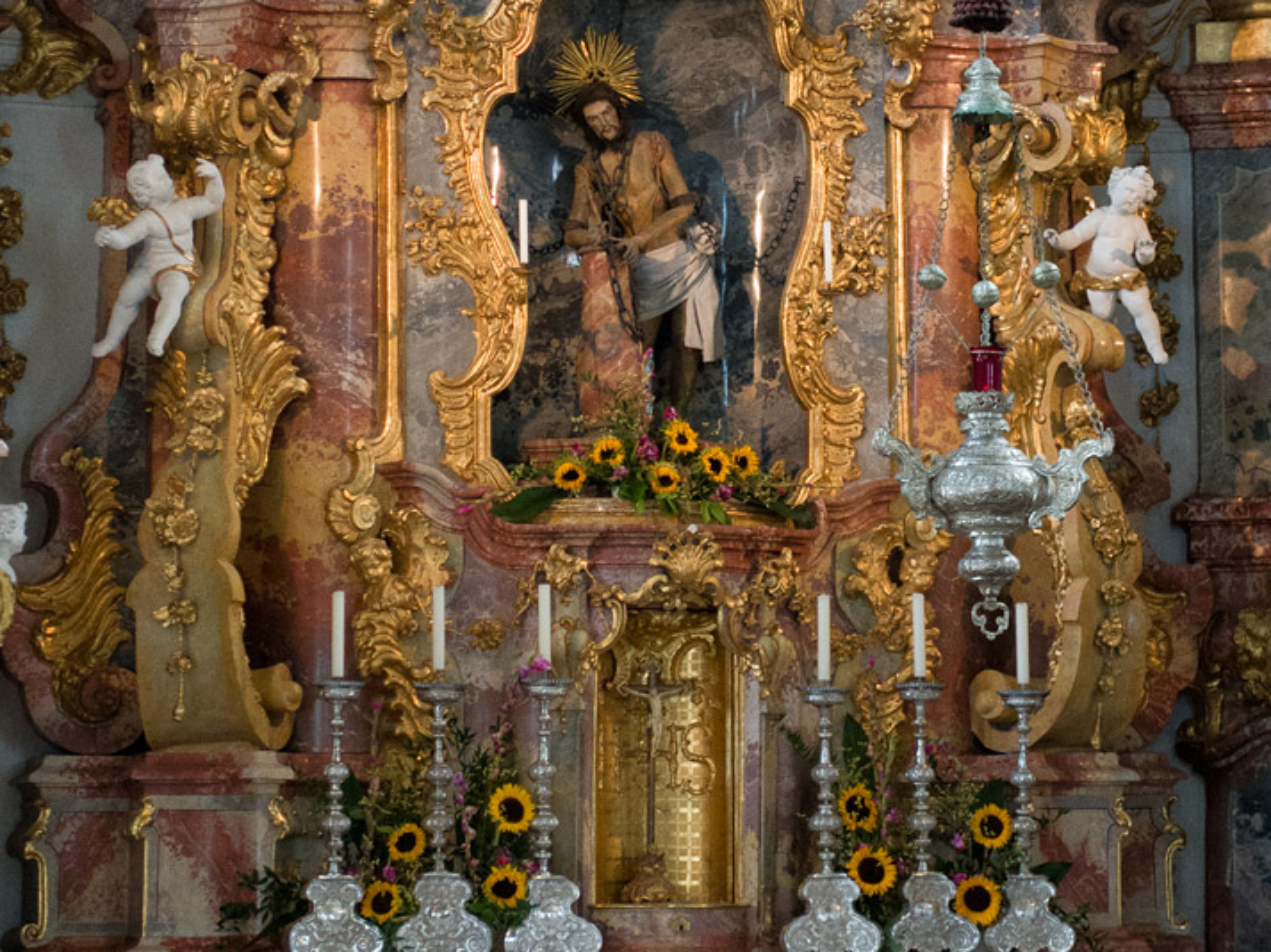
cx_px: 638
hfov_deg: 19.3
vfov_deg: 14.5
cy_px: 314
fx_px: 3743
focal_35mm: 102
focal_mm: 25.7
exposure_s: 1/160
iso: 1250
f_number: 2.8
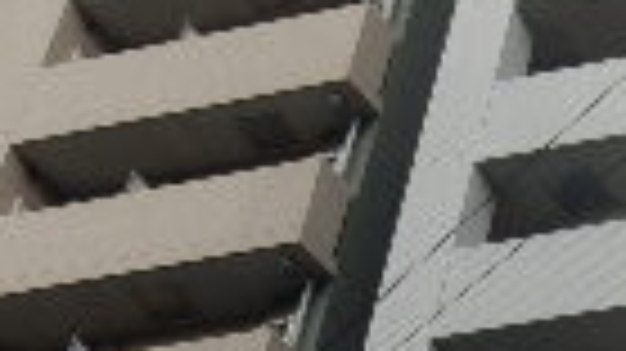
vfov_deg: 6.7
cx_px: 995
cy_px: 166
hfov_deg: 11.3
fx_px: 3003
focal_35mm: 181
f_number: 4
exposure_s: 1/800
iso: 125
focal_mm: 6.4
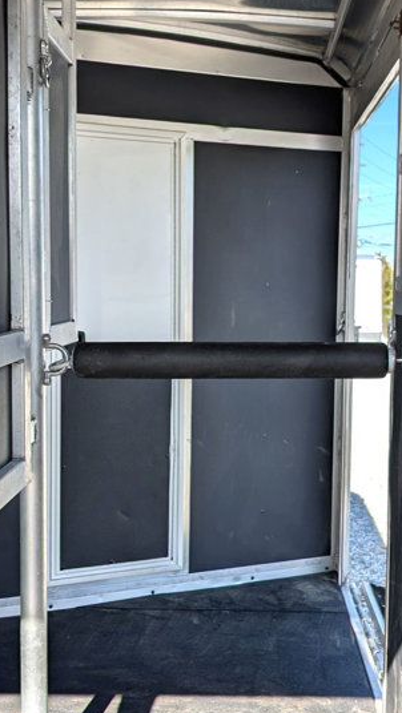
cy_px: 369
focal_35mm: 50
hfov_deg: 23.9
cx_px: 240
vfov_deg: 41.3
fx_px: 946
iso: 23
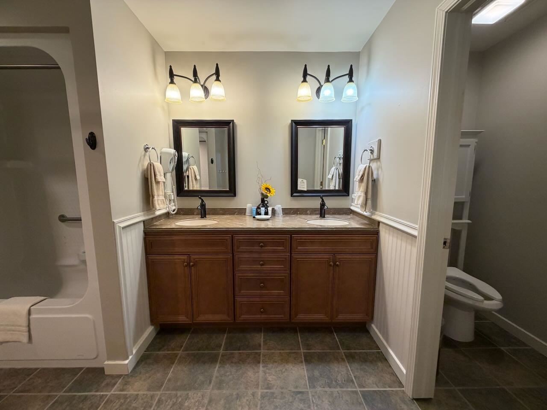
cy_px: 205
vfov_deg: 85.7
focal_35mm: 14
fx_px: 221
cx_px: 274
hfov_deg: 102.1
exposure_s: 1/60
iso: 250
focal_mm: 2.22
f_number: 2.2
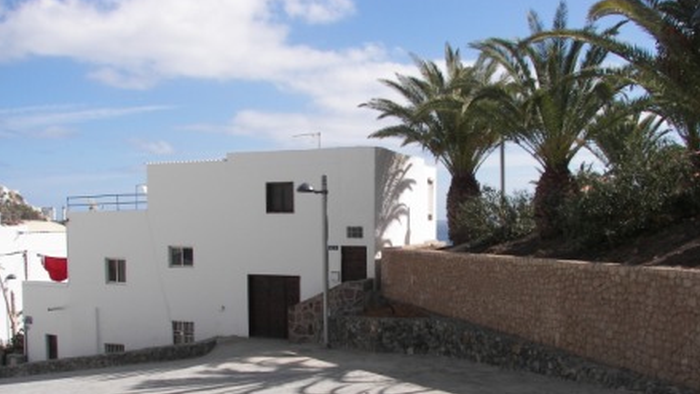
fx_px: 742
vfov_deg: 29.6
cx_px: 352
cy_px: 254
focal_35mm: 40
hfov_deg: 50.5
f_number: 4
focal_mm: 6
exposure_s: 1/640
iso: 50
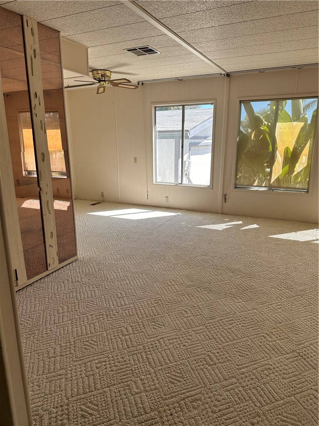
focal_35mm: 24
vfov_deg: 71.6
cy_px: 213
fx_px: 295
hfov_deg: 56.8
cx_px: 160
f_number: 1.78
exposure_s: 1/663
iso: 80
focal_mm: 6.86
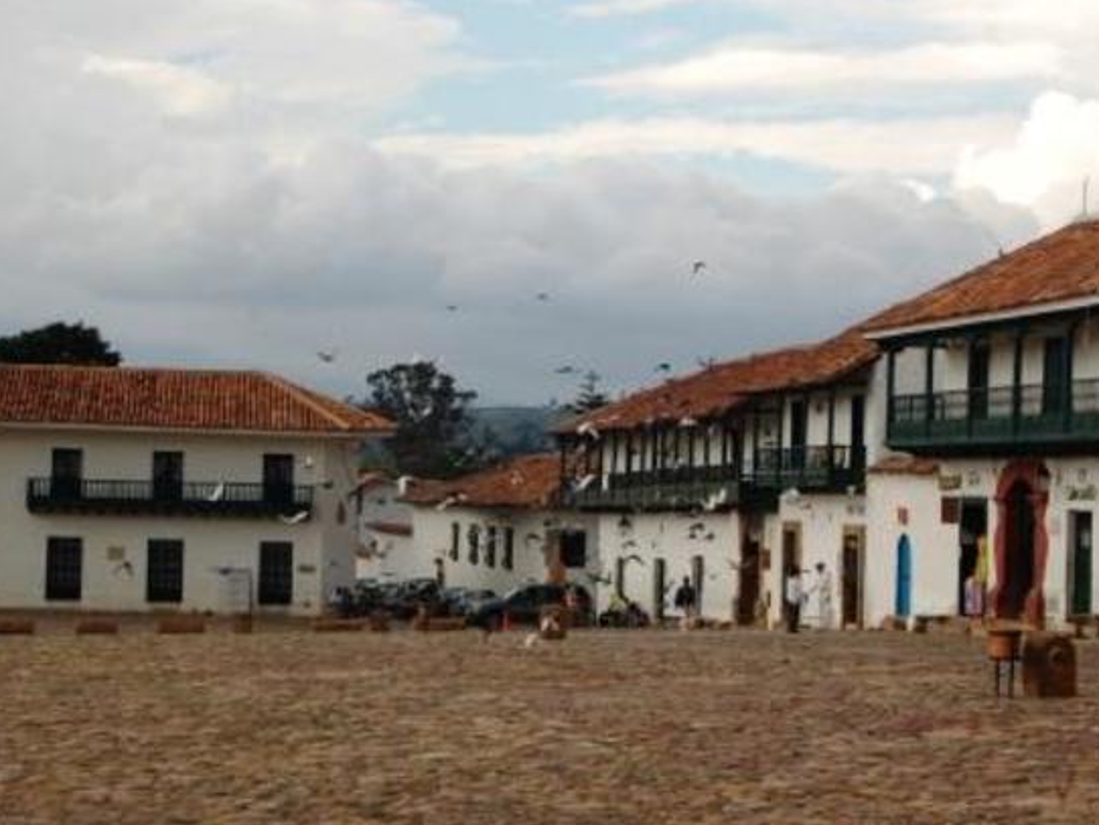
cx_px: 608
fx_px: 2972
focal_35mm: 94
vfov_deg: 15.8
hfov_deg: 20.9
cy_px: 414
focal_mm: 55
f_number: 7.1
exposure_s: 1/200
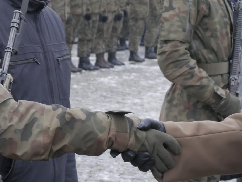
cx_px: 131
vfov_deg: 8.1
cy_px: 39
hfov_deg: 10.7
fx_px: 1287
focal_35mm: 184
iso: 800
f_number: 8
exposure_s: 1/100
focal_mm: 45
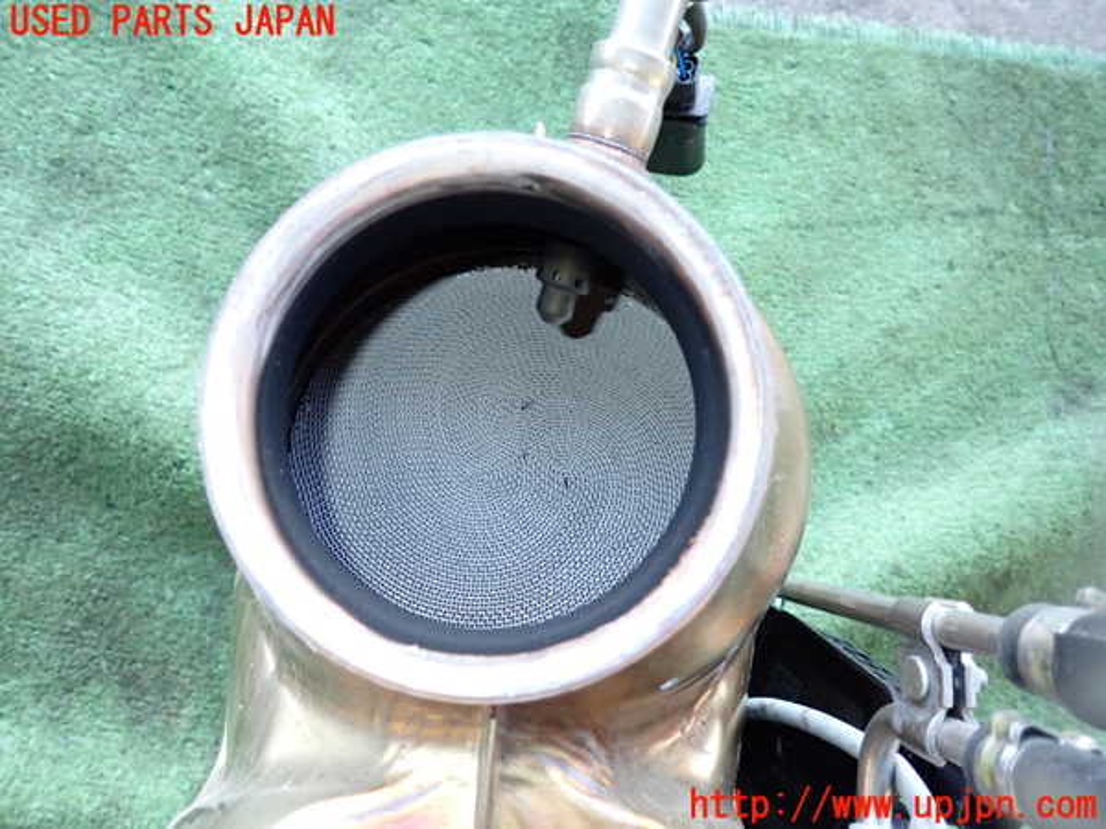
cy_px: 414
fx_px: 799
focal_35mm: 25
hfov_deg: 69.4
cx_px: 553
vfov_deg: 54.9
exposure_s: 1/30
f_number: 5.6
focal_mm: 4.5
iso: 800
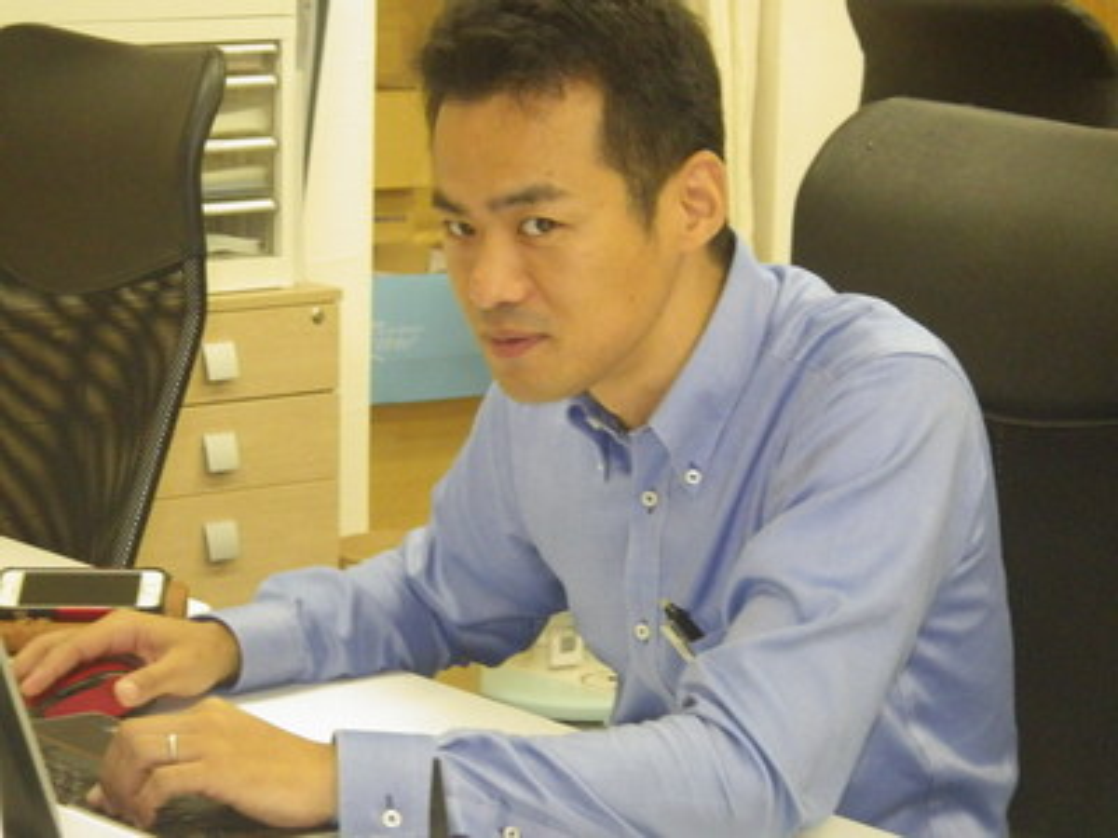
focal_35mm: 115
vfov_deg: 12.9
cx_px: 559
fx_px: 3714
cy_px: 419
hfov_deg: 17.1
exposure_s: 1/100
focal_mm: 20.6
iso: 1600
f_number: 5.2
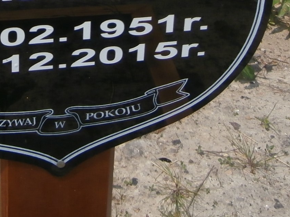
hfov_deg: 22.6
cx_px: 39
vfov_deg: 15.6
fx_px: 712
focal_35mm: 85
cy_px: -134
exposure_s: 1/1600
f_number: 3
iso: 100
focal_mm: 4.2
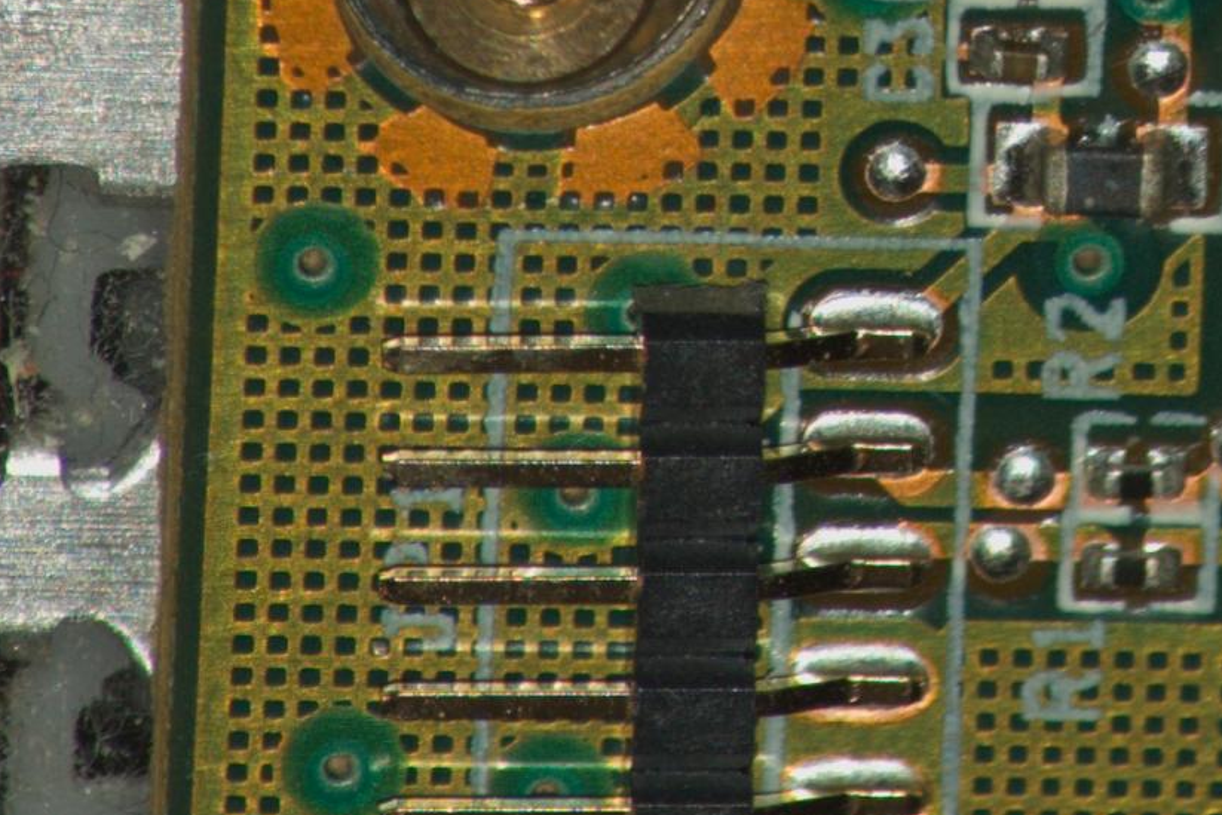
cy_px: -42
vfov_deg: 1.4
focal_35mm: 962
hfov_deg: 2.1
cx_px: 1540
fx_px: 32658
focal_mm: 220
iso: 200
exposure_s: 1/60
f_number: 11
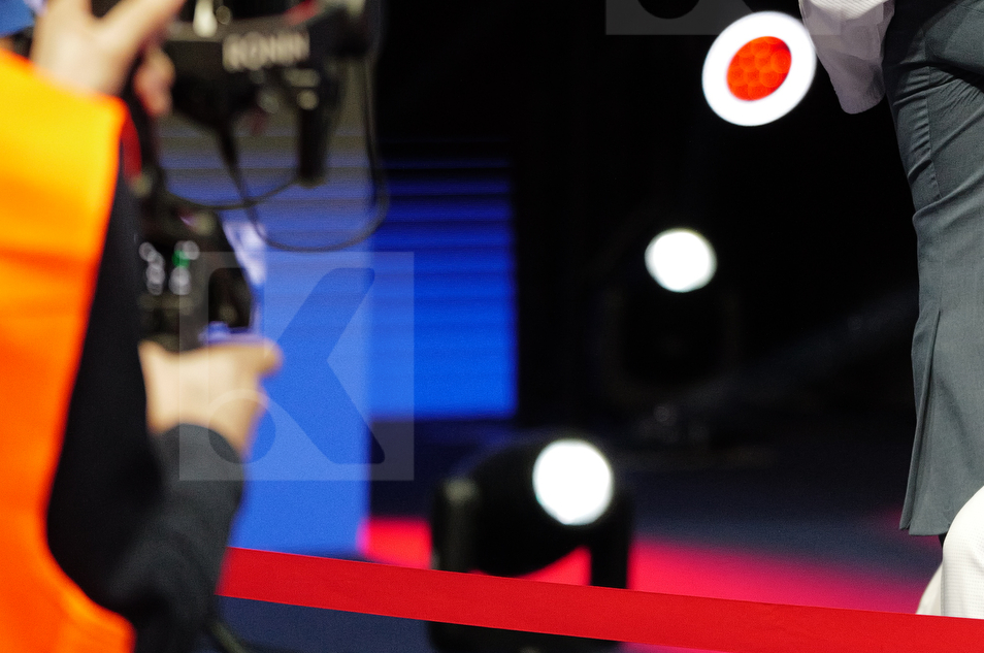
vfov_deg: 4.8
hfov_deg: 7.2
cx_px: 1150
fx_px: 7724
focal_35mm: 283
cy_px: -78
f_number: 2.8
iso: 3200
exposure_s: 1/1000
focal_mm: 108
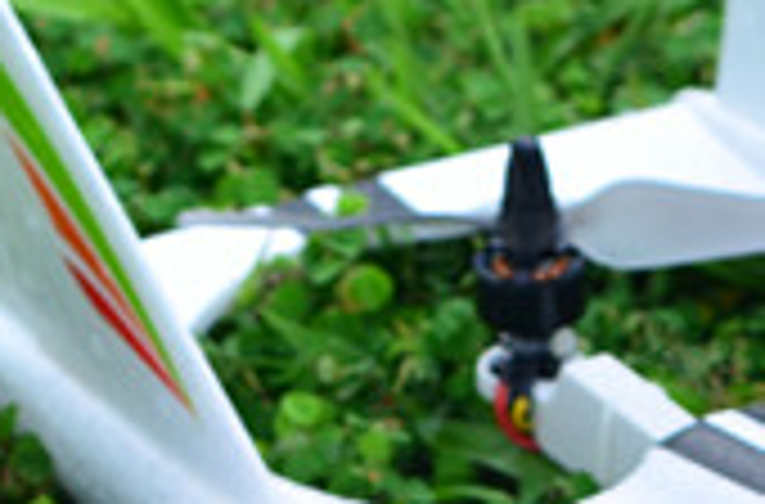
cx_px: 909
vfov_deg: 4.3
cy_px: 605
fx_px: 6740
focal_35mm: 318
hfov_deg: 6.5
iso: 100
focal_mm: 45
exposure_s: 1/60
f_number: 5.6
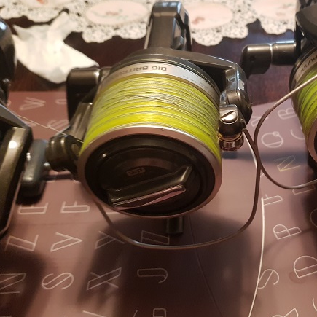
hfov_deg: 43.7
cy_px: 142
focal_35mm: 37
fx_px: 383
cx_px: 231
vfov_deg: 44.9
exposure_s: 1/33
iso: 250
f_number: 1.7
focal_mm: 4.2
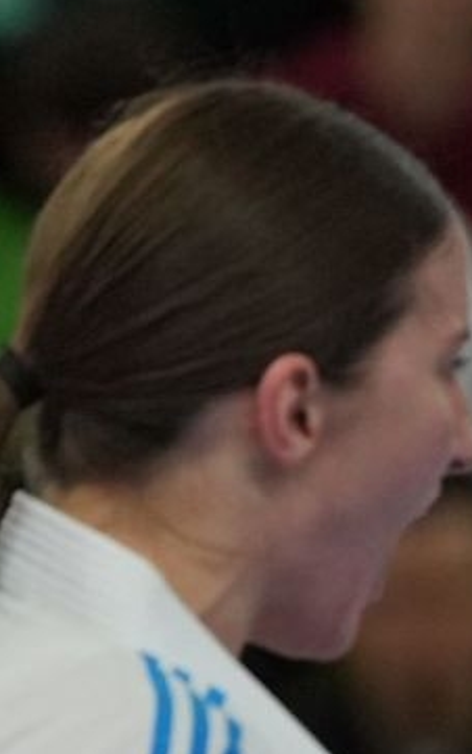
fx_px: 31350
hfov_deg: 0.9
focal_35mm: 1525
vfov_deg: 1.4
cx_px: 1076
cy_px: 1232
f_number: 2.8
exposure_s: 1/1000
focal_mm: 200
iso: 1600
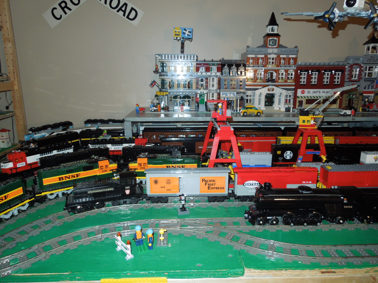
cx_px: 189
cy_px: 142
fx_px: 273
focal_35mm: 25
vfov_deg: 54.9
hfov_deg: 69.4
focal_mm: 4.5
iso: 200
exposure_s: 1/30
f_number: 3.3
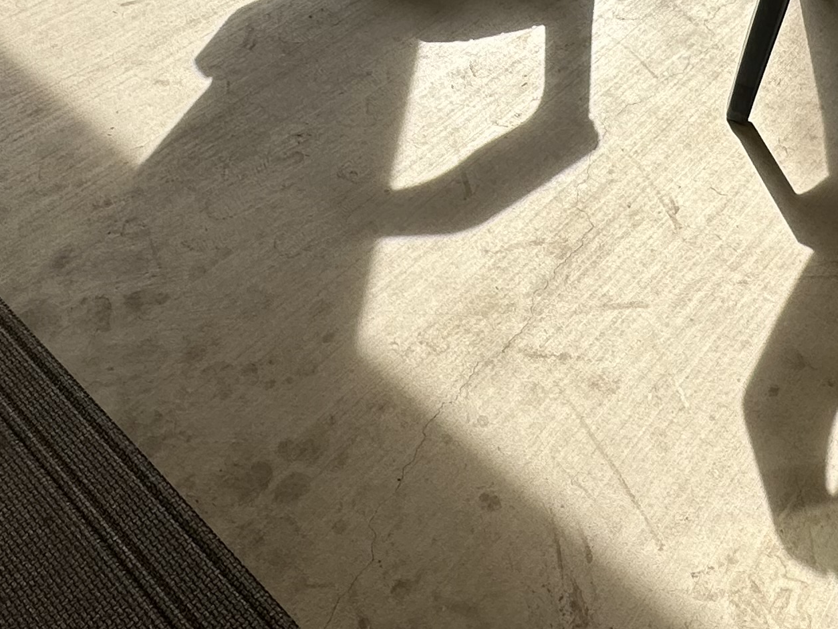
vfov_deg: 27.0
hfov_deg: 42.0
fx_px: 1090
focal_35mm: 45
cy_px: -193
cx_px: 458
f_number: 2.2
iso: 40
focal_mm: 2.22
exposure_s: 1/720
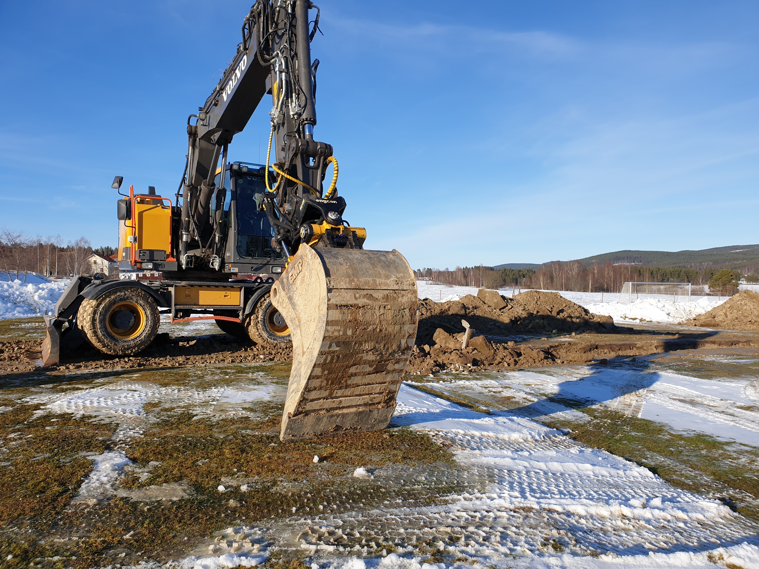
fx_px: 570
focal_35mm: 26
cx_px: 380
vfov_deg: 53.1
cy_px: 284
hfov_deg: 67.3
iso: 50
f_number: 2.4
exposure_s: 1/1449
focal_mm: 4.3
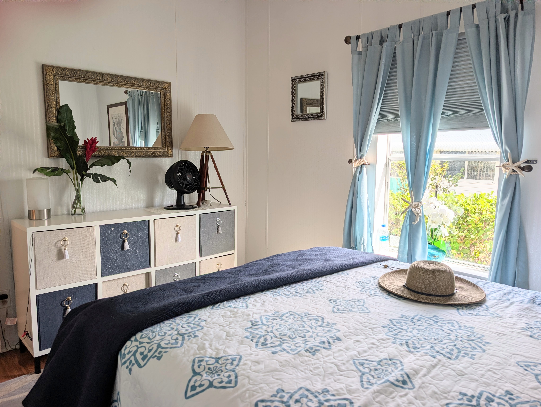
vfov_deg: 56.9
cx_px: 270
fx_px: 376
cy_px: 204
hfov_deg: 71.5
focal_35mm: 24
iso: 21
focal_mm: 6.9
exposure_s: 1/305
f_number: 1.68
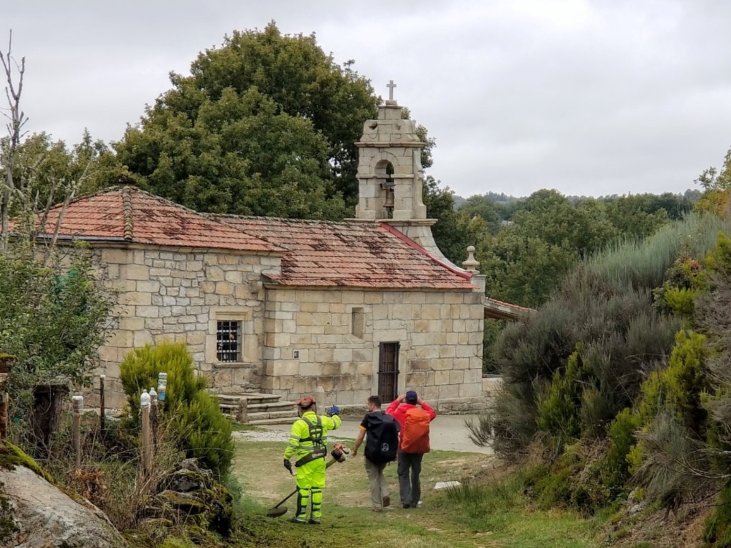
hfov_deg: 20.0
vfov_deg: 15.0
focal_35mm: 98
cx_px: 469
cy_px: 467
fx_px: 2069
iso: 25
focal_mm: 6
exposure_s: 1/101
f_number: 2.4
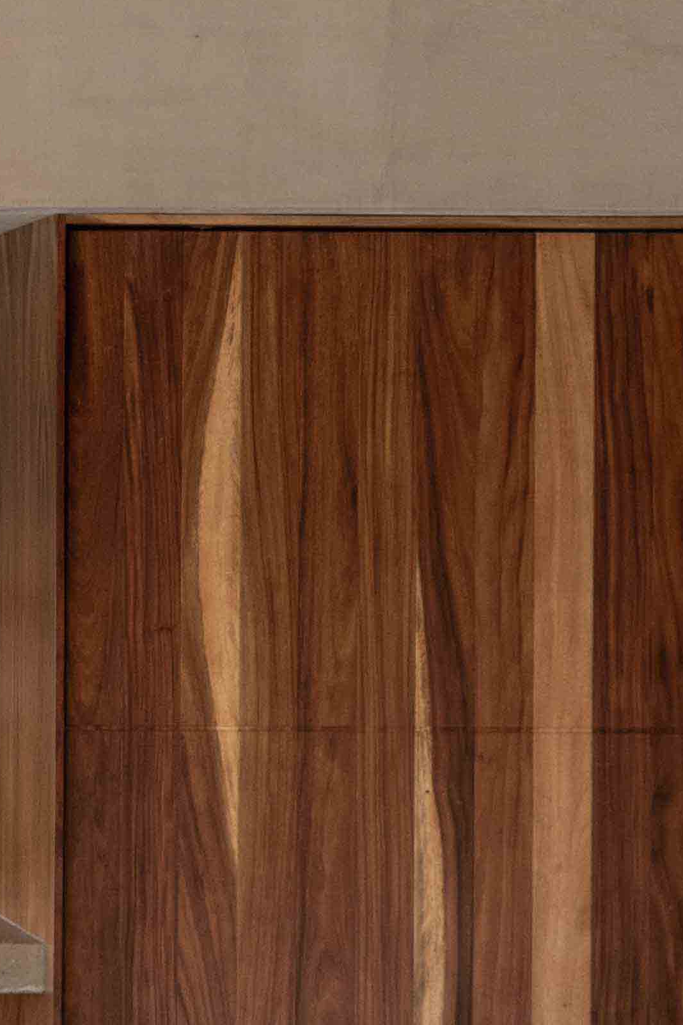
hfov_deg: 7.5
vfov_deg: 11.4
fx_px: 5065
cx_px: -583
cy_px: 17
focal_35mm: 178
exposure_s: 1/40
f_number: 5.6
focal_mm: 30
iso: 100
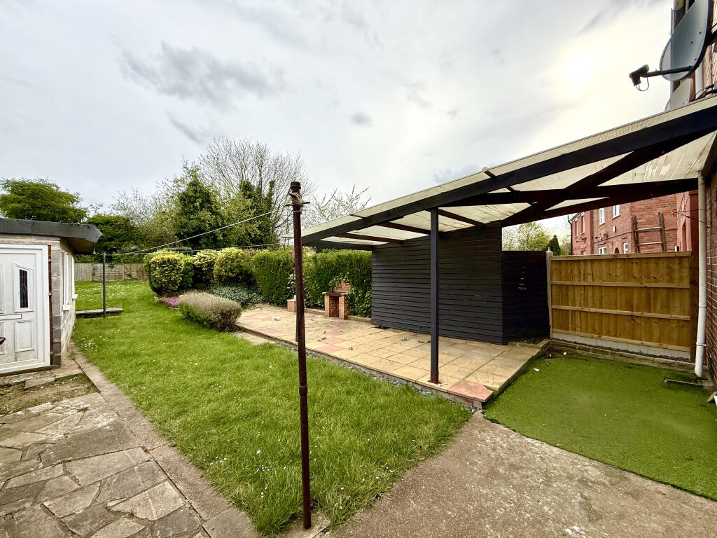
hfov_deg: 102.1
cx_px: 358
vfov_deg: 85.7
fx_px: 290
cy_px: 269
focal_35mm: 14
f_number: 2.2
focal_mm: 2.22
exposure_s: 1/1033
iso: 50
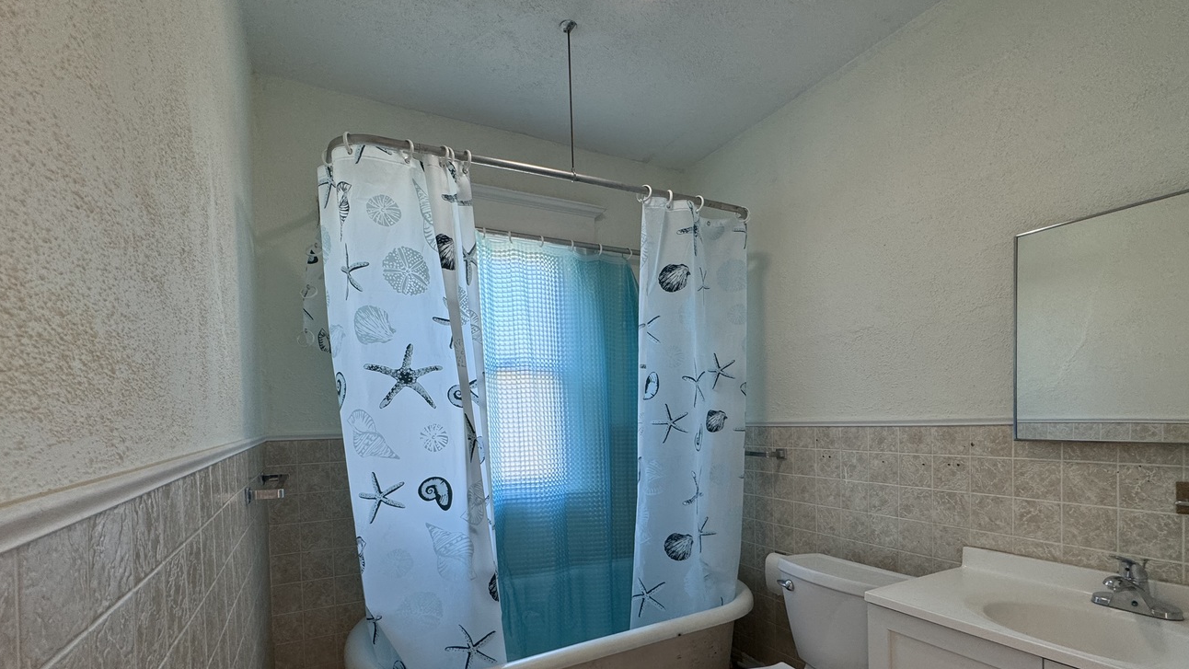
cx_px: 586
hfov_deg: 95.9
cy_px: 430
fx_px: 536
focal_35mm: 17
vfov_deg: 62.8
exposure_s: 1/99
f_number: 2.2
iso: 125
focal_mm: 2.22
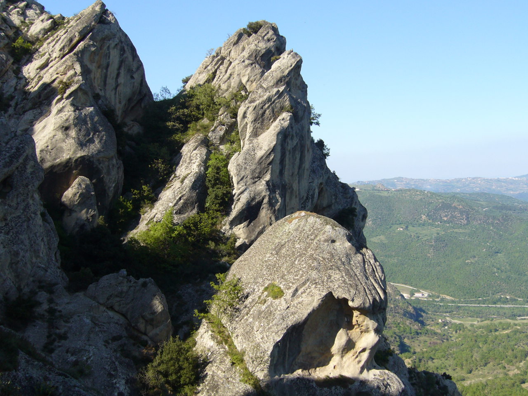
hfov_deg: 42.1
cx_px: 264
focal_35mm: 45
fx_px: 686
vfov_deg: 32.2
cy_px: 198
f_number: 6.3
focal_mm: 7.5
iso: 80
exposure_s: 1/160
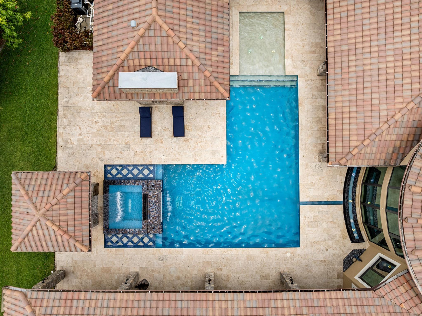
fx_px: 292
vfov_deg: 56.8
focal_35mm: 24
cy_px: 158
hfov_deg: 71.6
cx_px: 211
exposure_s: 1/1000
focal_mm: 12.29
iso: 100
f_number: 2.8
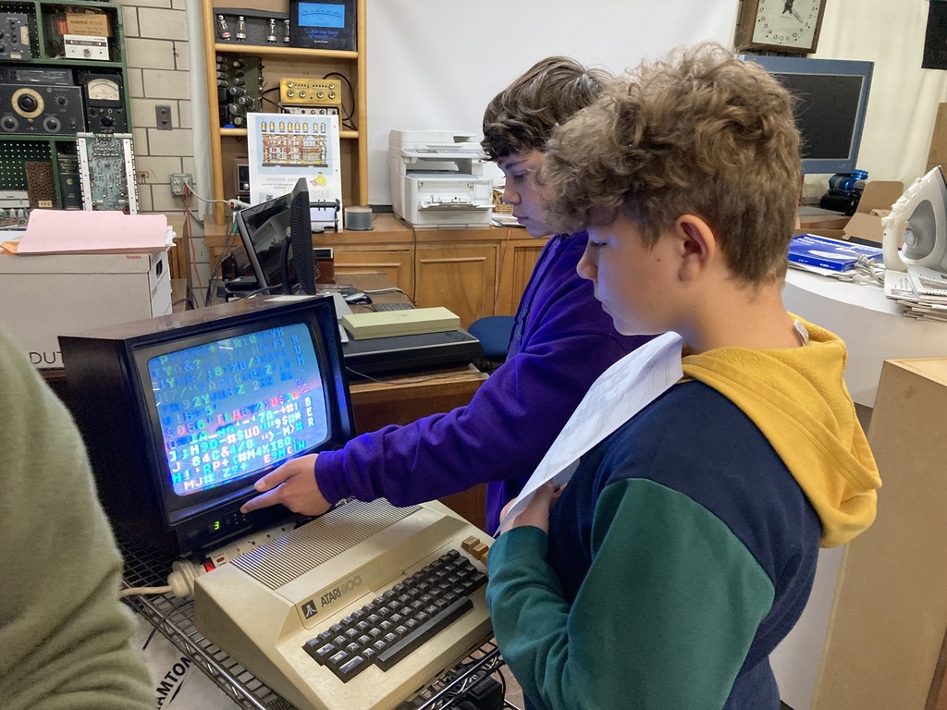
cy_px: 355
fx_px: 766
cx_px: 474
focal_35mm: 28
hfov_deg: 63.4
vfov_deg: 49.7
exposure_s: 1/60
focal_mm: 3.99
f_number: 1.8
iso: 320
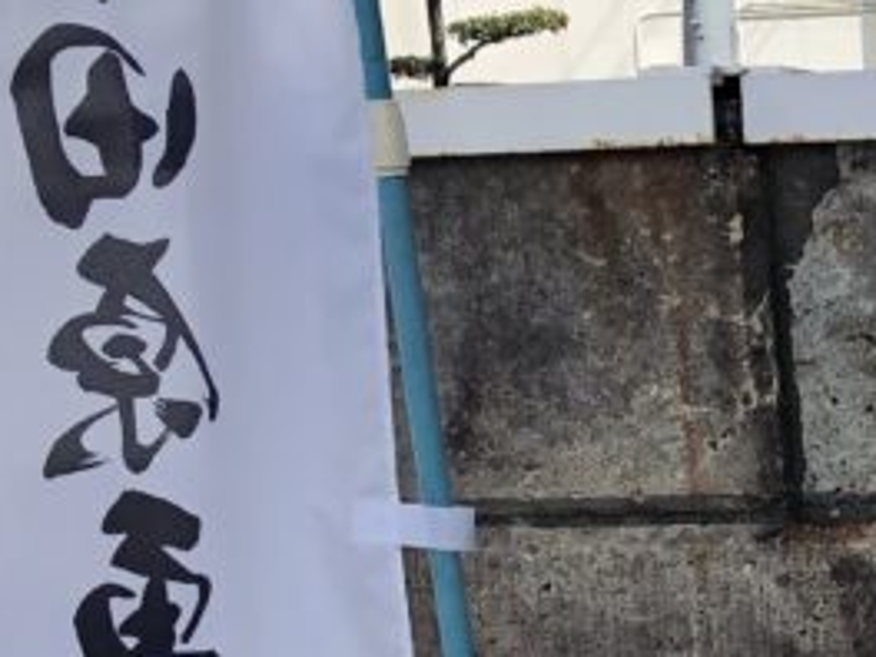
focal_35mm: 136
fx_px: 3442
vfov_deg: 10.5
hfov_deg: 13.9
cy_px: 1009
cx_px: 1155
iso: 20
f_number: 1.8
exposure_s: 1/960
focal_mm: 4
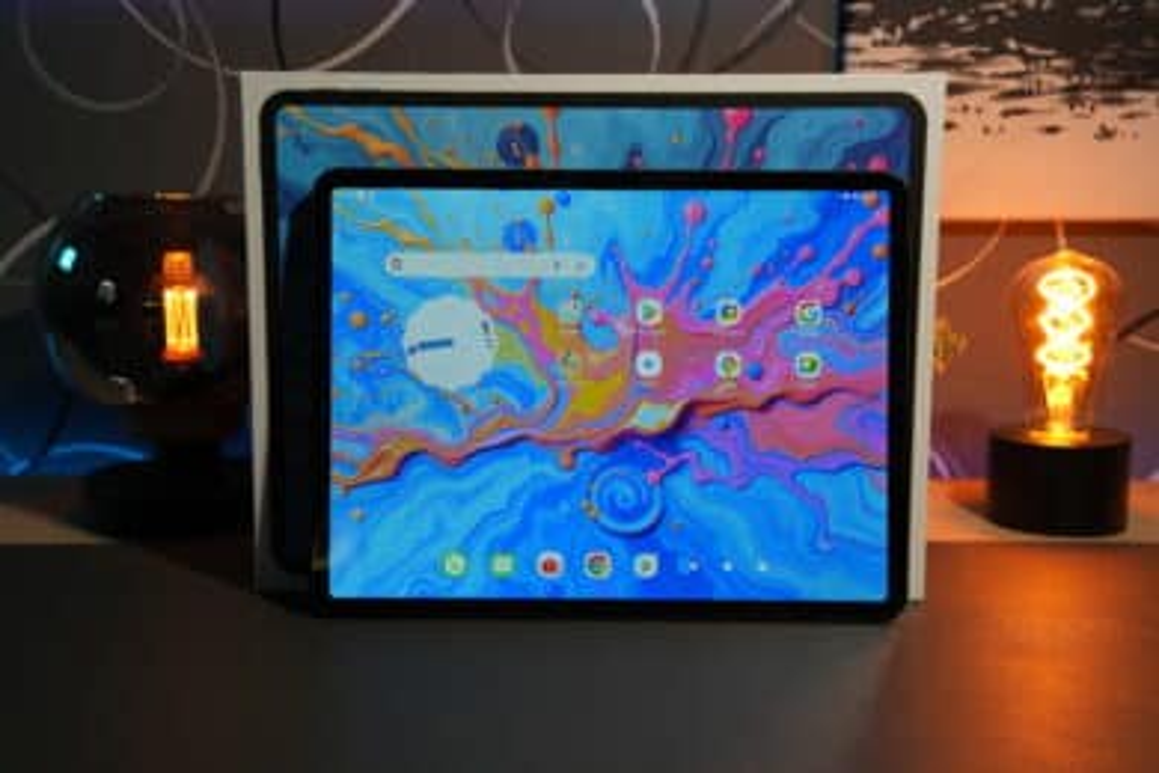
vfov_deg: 29.4
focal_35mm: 46
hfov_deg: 43.0
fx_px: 1471
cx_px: 580
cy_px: 386
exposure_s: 1/50
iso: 400
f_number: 8
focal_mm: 45.7
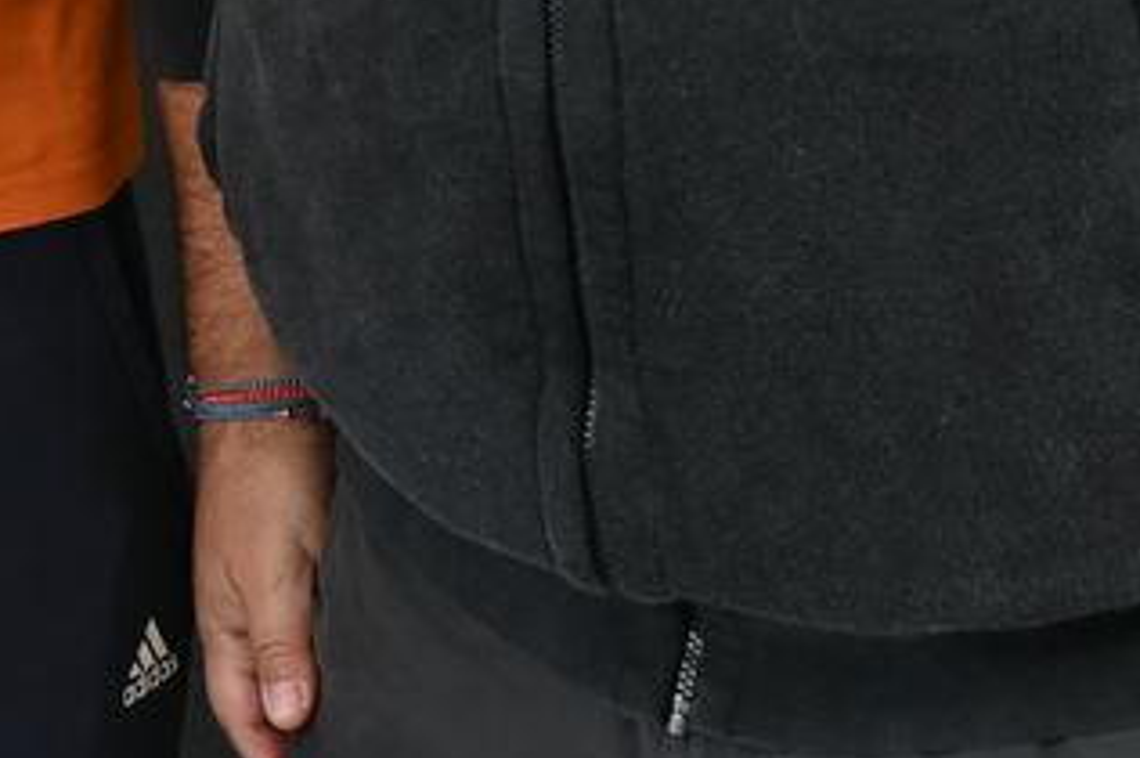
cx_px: -761
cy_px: -879
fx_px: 4650
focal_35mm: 147
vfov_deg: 8.7
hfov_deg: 12.9
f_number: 5.6
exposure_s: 1/125
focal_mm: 29
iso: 800
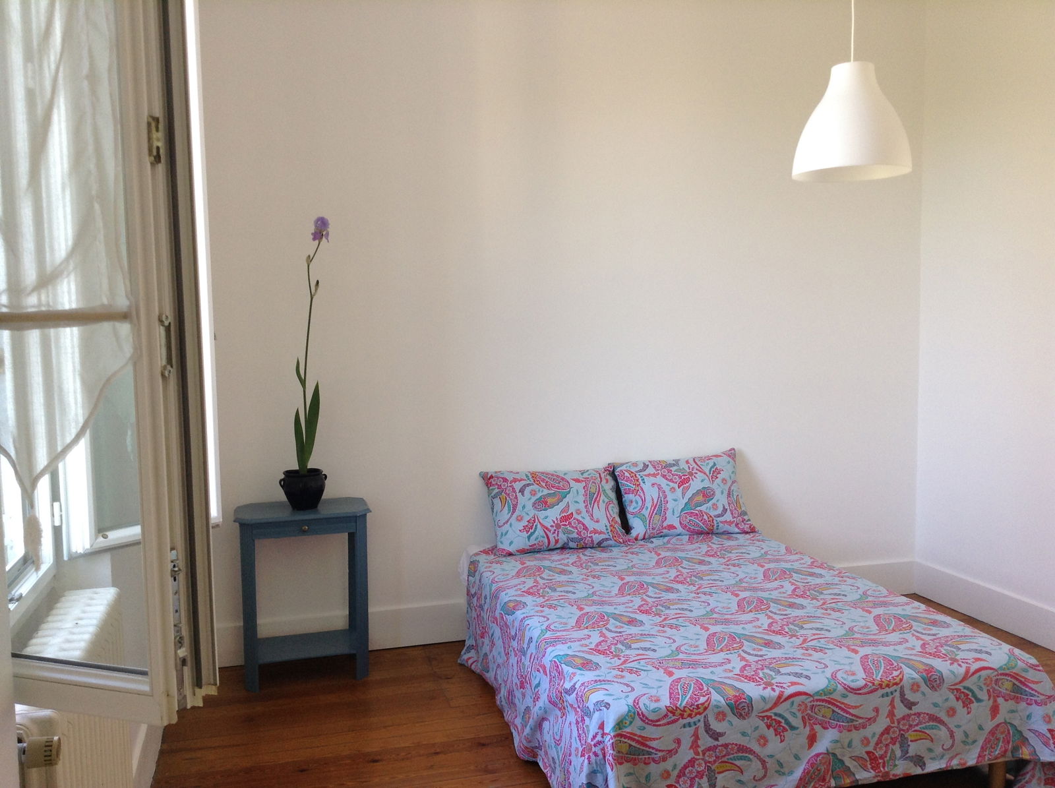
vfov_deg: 42.8
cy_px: 394
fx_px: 1004
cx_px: 528
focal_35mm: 33
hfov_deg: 55.4
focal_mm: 3.3
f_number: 2.4
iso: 32
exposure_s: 1/30
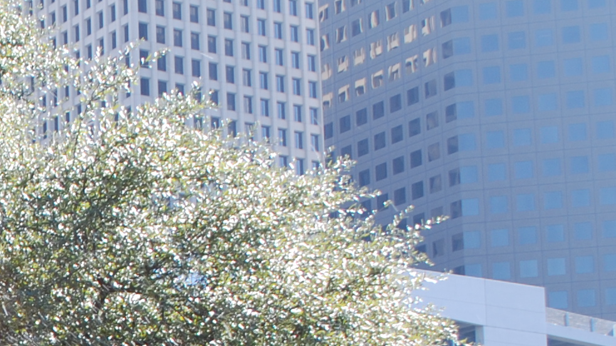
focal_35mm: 124
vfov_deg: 9.5
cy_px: 494
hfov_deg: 15.9
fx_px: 2025
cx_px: -302
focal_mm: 20
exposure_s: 1/125
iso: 110
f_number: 5.6
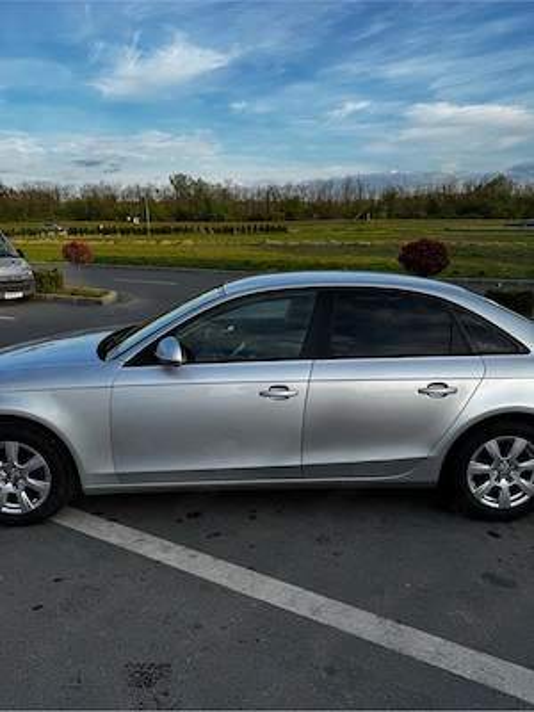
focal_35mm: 24
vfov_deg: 71.6
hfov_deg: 56.8
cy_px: 356
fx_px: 494
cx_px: 267
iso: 80
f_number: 1.78
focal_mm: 6.76
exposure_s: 1/1597
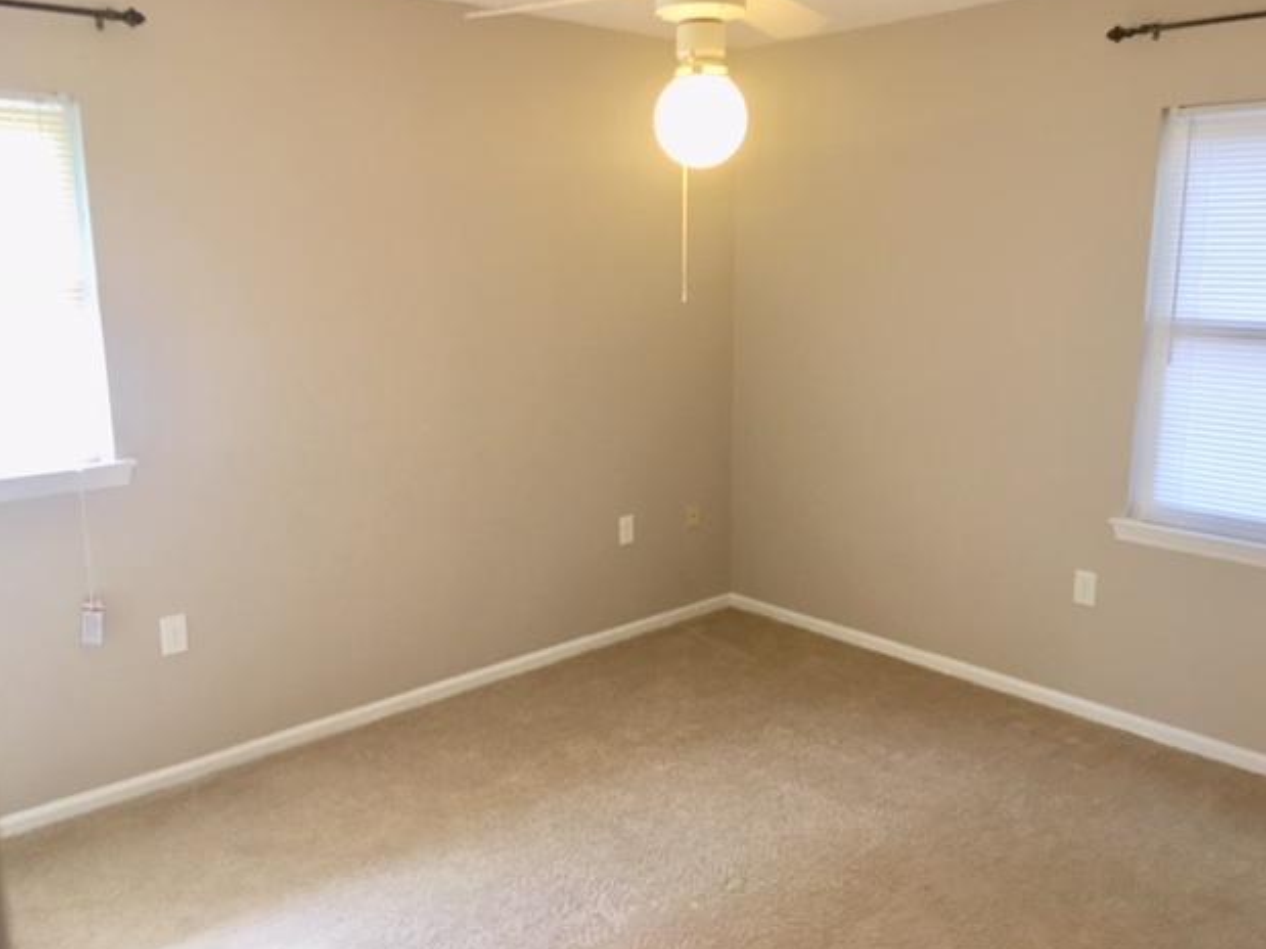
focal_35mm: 30
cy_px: 468
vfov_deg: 46.8
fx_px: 1097
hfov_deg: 60.0
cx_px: 646
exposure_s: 1/15
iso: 50
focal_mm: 4.15
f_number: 2.2
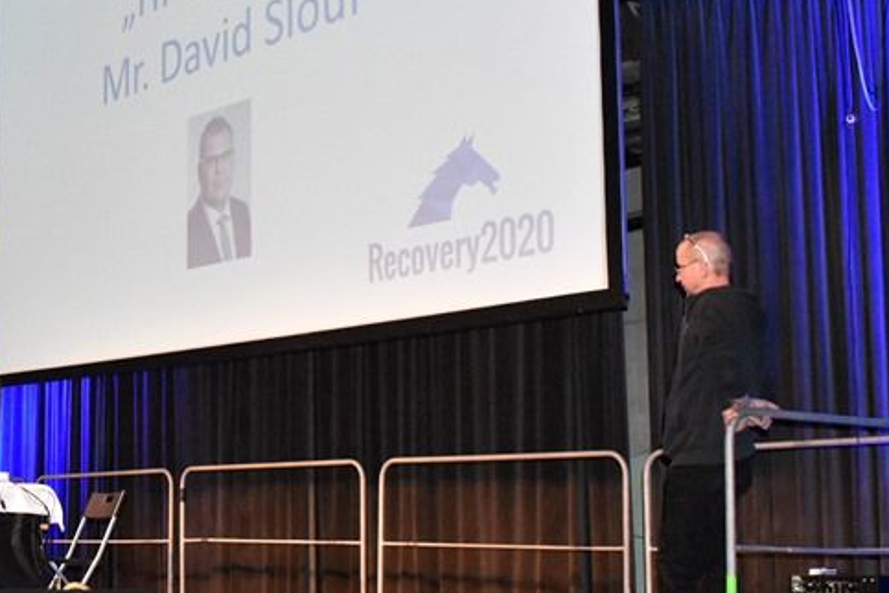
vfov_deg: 19.5
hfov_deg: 27.5
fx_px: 1728
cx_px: 39
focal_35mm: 70
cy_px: 294
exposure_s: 1/60
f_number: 6.3
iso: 6400
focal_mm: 22
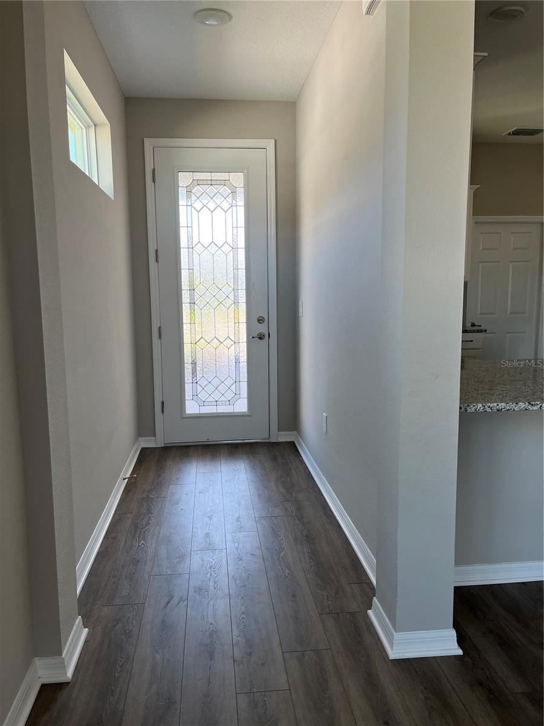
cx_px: 272
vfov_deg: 67.3
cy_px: 363
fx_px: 545
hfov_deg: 53.1
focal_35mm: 26
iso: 64
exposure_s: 1/168
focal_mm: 5.1
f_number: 1.6
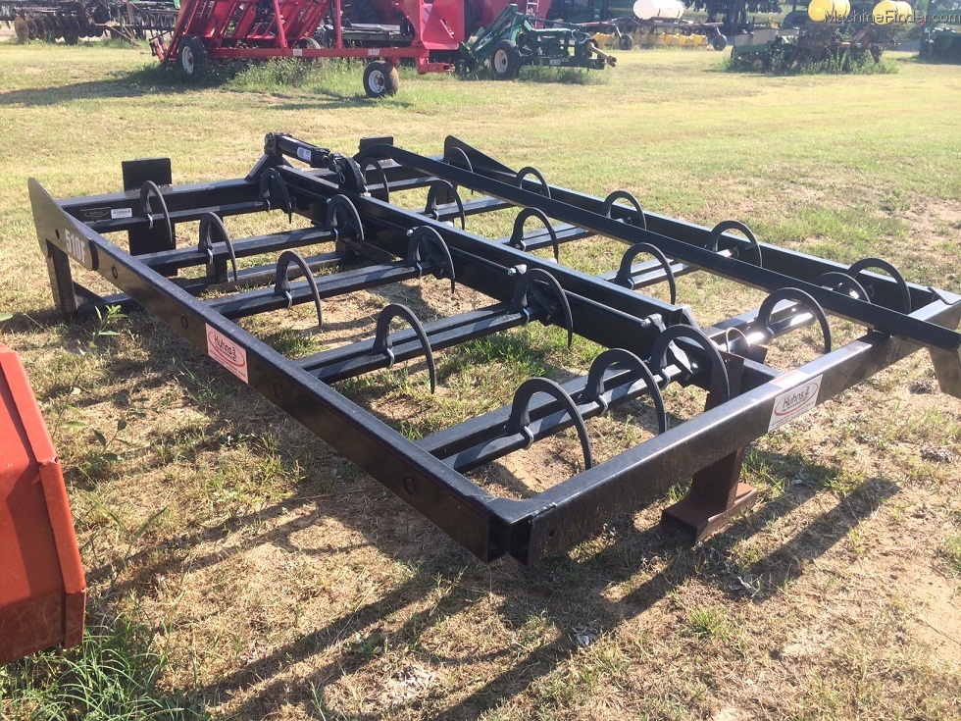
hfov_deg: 60.0
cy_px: 360
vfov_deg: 46.8
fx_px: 833
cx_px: 480
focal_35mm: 30
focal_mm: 4.12
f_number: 2.2
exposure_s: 1/760
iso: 32
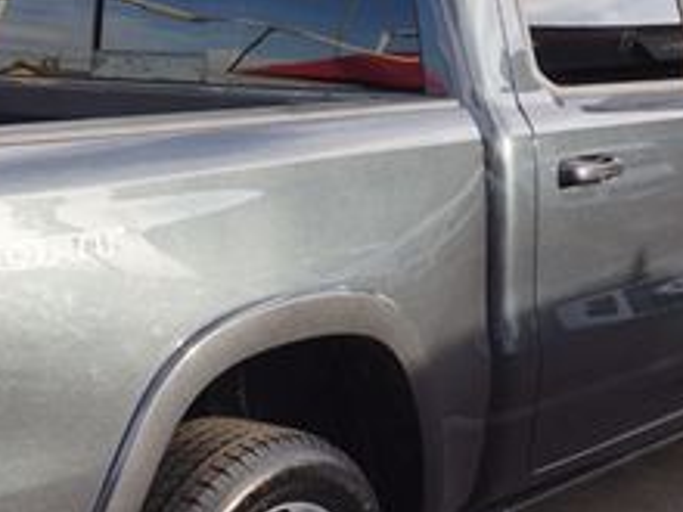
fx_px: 1657
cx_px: 121
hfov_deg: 22.9
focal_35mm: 84
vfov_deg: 17.5
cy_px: 360
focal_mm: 20
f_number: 5.6
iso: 100
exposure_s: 1/80
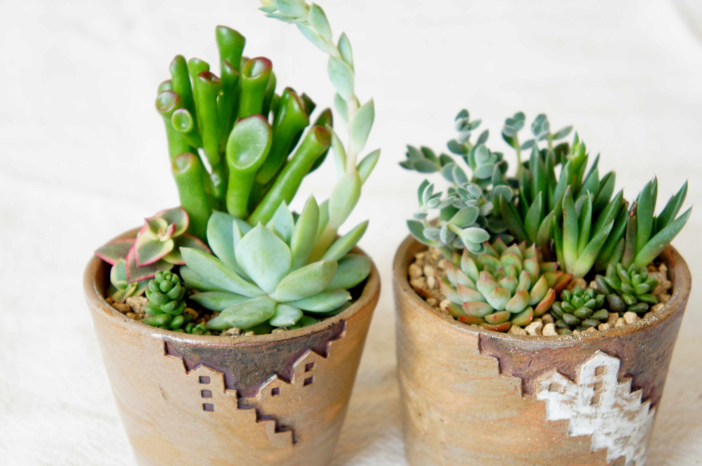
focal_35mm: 93
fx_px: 1811
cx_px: 278
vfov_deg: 14.7
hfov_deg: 21.9
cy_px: 257
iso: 500
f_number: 5
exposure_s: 1/160
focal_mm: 50
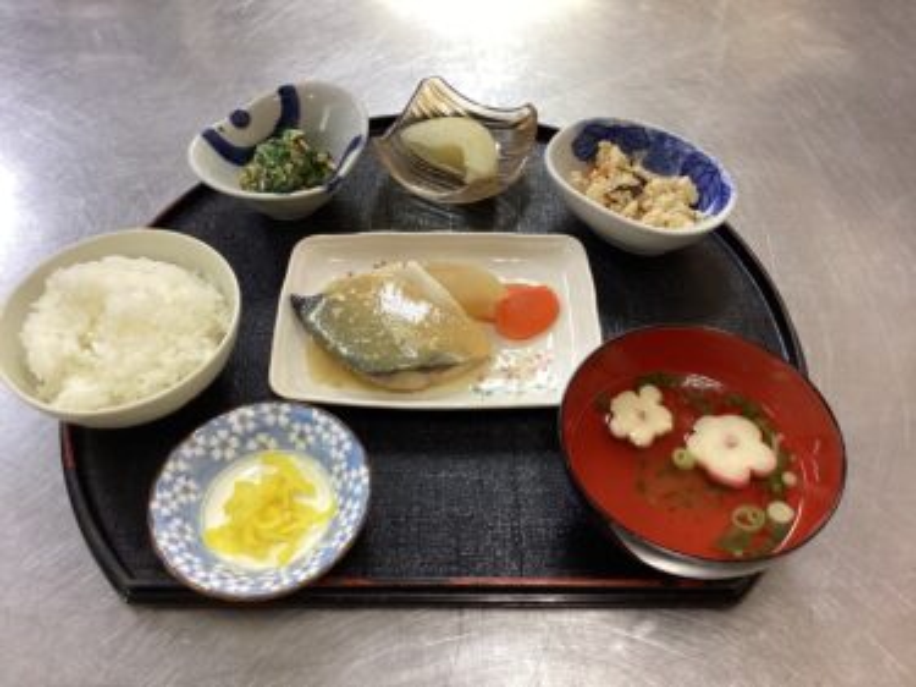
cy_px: 344
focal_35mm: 31
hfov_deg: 58.4
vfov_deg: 45.4
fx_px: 820
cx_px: 458
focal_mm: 3.3
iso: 160
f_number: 2.4
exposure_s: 1/60
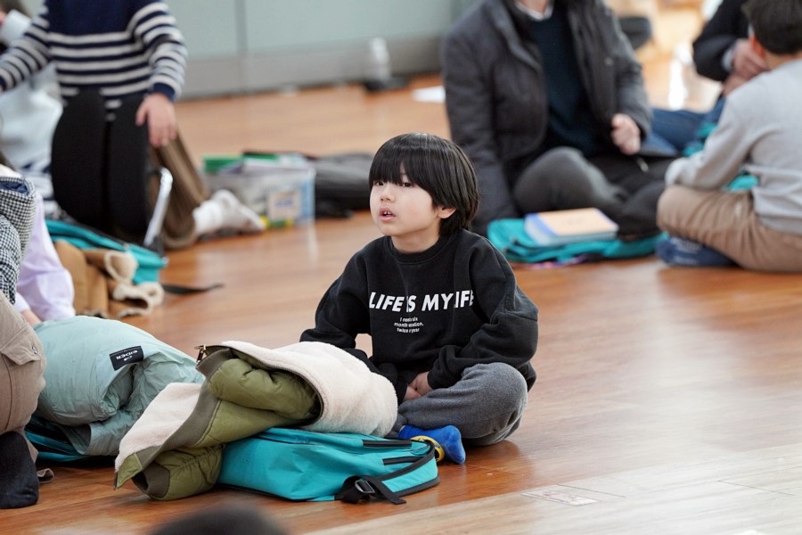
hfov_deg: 10.3
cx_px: 401
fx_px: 4455
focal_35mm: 200
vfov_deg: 6.9
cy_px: 268
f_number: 4
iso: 3200
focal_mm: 200
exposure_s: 1/250
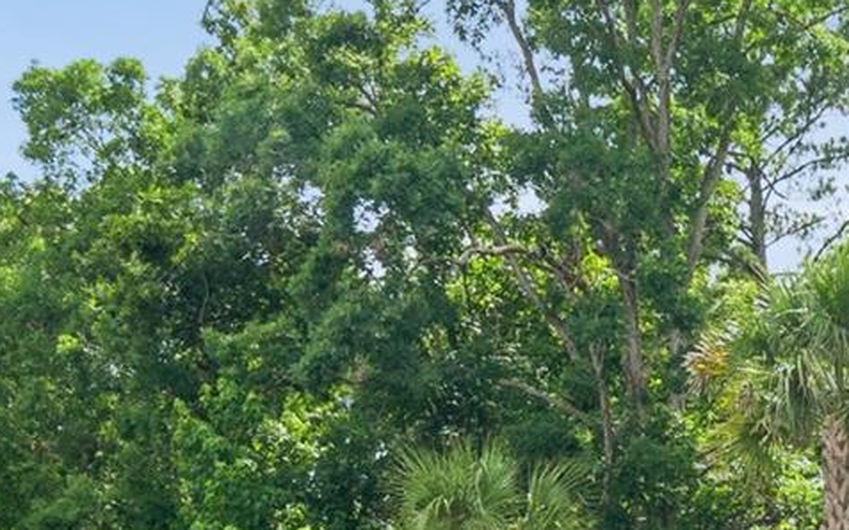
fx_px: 1670
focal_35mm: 72
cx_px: 774
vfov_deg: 16.9
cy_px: 706
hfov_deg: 27.4
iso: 200
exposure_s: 1/200
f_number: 8
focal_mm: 11
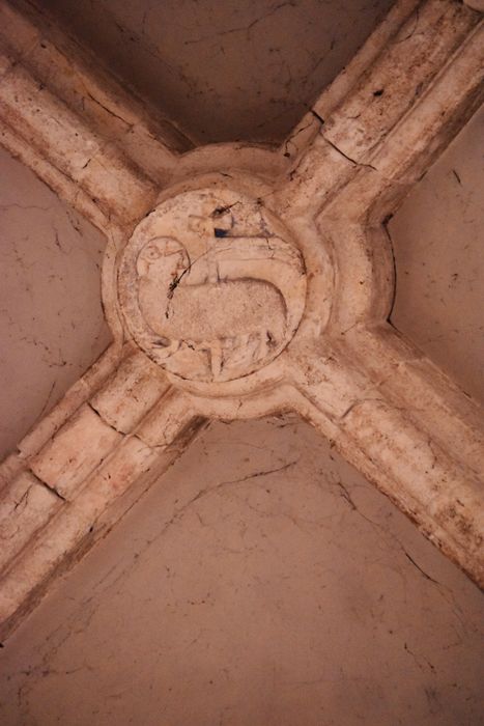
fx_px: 3628
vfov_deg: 11.4
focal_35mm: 180
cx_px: 242
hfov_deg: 7.6
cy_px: 363
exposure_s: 1/125
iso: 12800
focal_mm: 120
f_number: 4.8
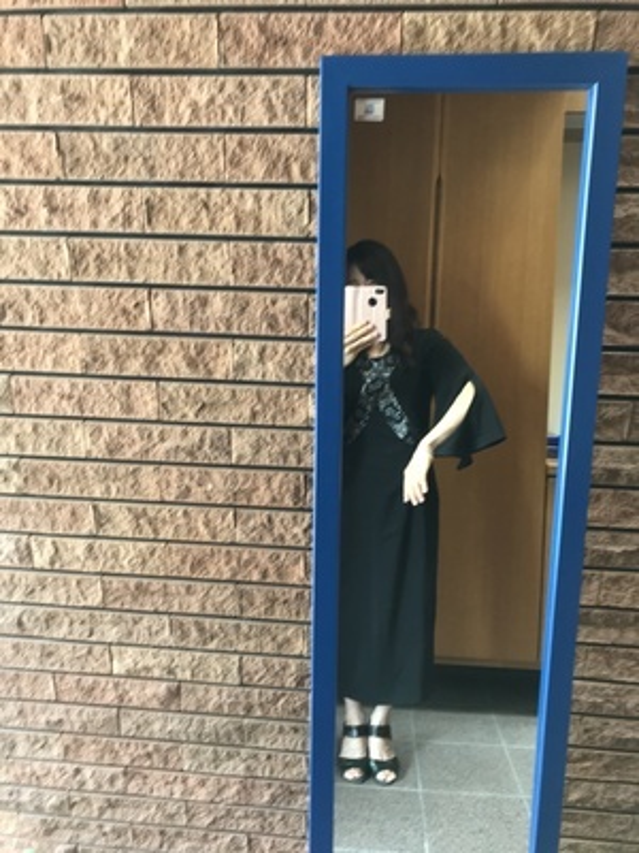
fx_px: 689
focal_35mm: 28
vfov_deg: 63.4
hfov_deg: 49.7
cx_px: 320
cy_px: 426
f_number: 1.8
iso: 125
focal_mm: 3.99
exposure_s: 1/30
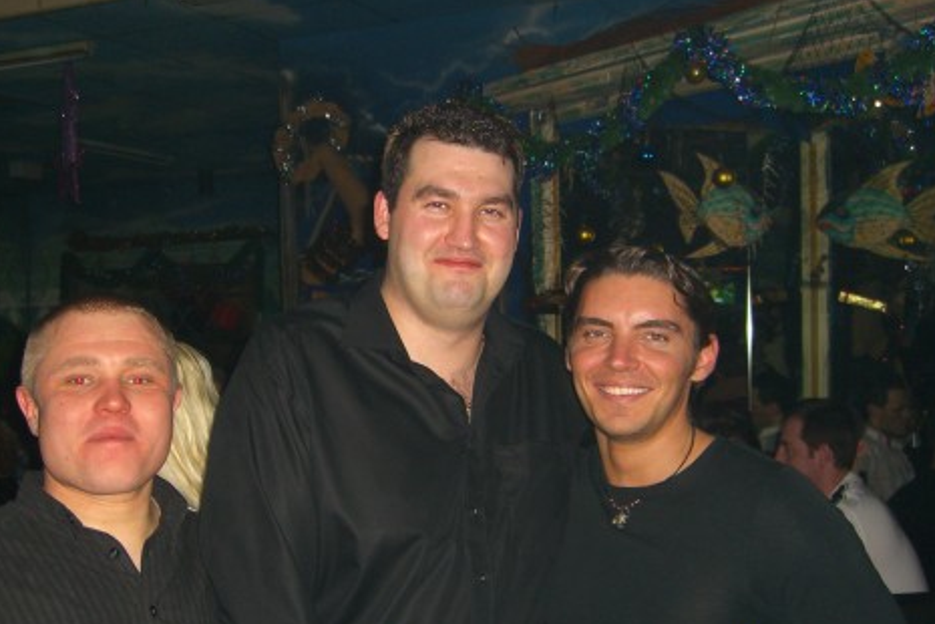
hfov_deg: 38.7
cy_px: 364
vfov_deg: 26.4
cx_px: 366
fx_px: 1324
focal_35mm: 51
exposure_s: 1/60
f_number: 2.8
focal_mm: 7.9
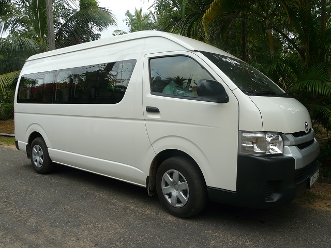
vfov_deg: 49.7
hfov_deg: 63.4
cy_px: 124
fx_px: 268
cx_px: 166
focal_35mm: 28
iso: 100
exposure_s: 1/125
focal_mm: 4.6
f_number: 4
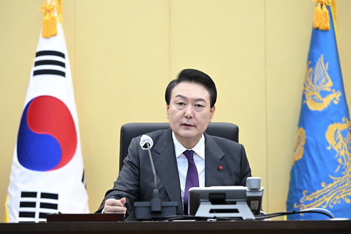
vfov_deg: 11.9
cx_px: 176
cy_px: 117
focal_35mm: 115
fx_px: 1121
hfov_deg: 17.8
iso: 1600
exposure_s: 1/250
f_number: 3.2
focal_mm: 115
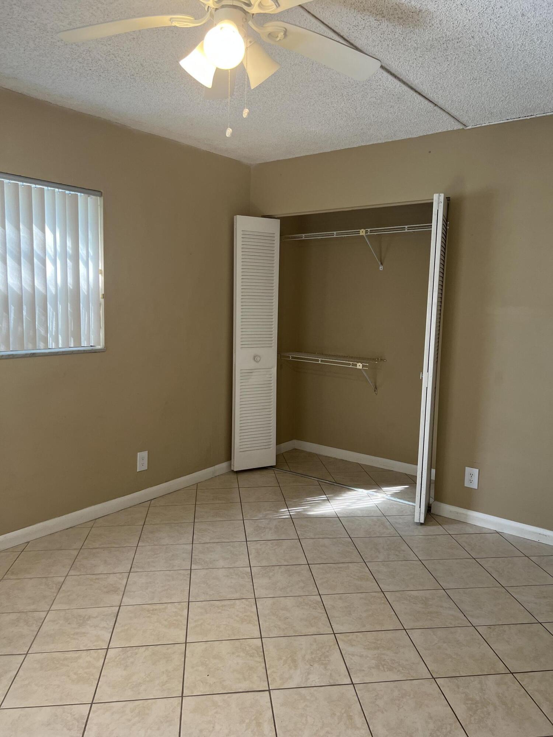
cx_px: 276
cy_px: 368
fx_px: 554
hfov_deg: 53.1
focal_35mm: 26
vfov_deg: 67.3
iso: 125
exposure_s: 1/102
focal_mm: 5.7
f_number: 1.5
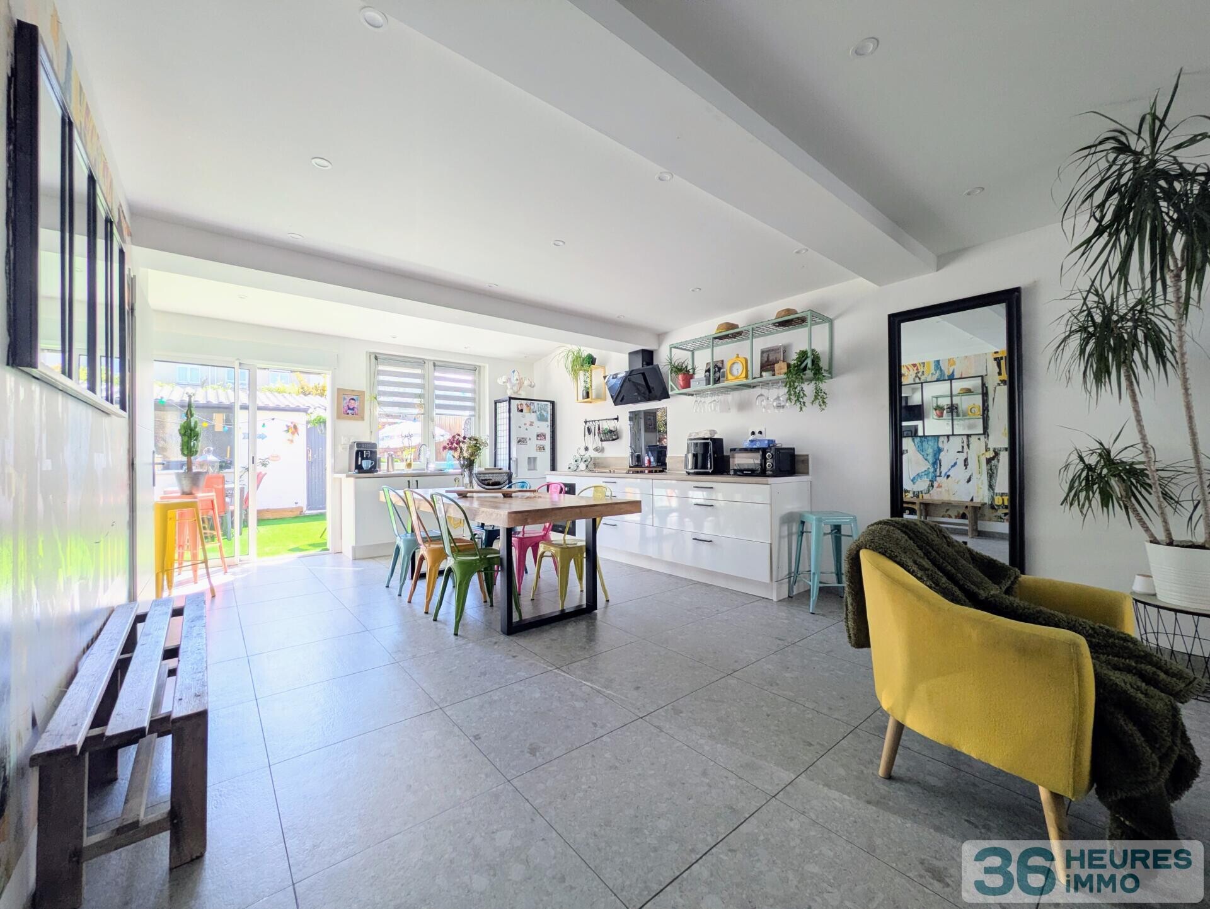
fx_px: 490
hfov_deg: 102.0
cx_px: 605
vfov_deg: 85.7
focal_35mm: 14
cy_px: 454
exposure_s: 1/323
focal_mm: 1.83
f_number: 2.2
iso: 44
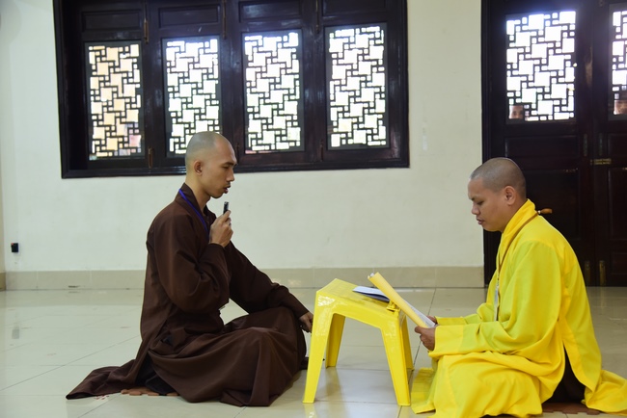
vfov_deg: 33.4
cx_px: 314
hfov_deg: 48.4
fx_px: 697
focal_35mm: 40
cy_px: 209
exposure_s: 1/40
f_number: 4
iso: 1250
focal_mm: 40
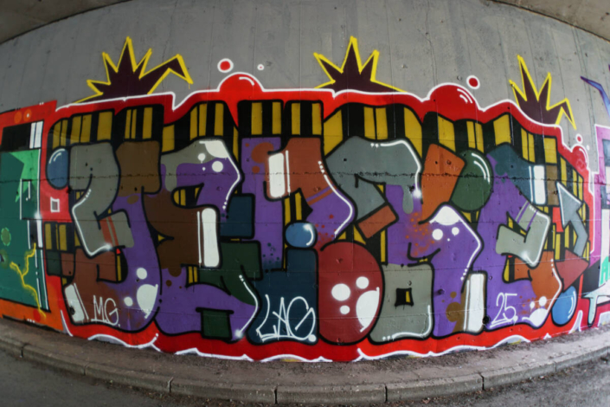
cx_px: 305
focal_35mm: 30
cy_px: 204
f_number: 3.5
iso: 100
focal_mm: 20
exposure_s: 1/50
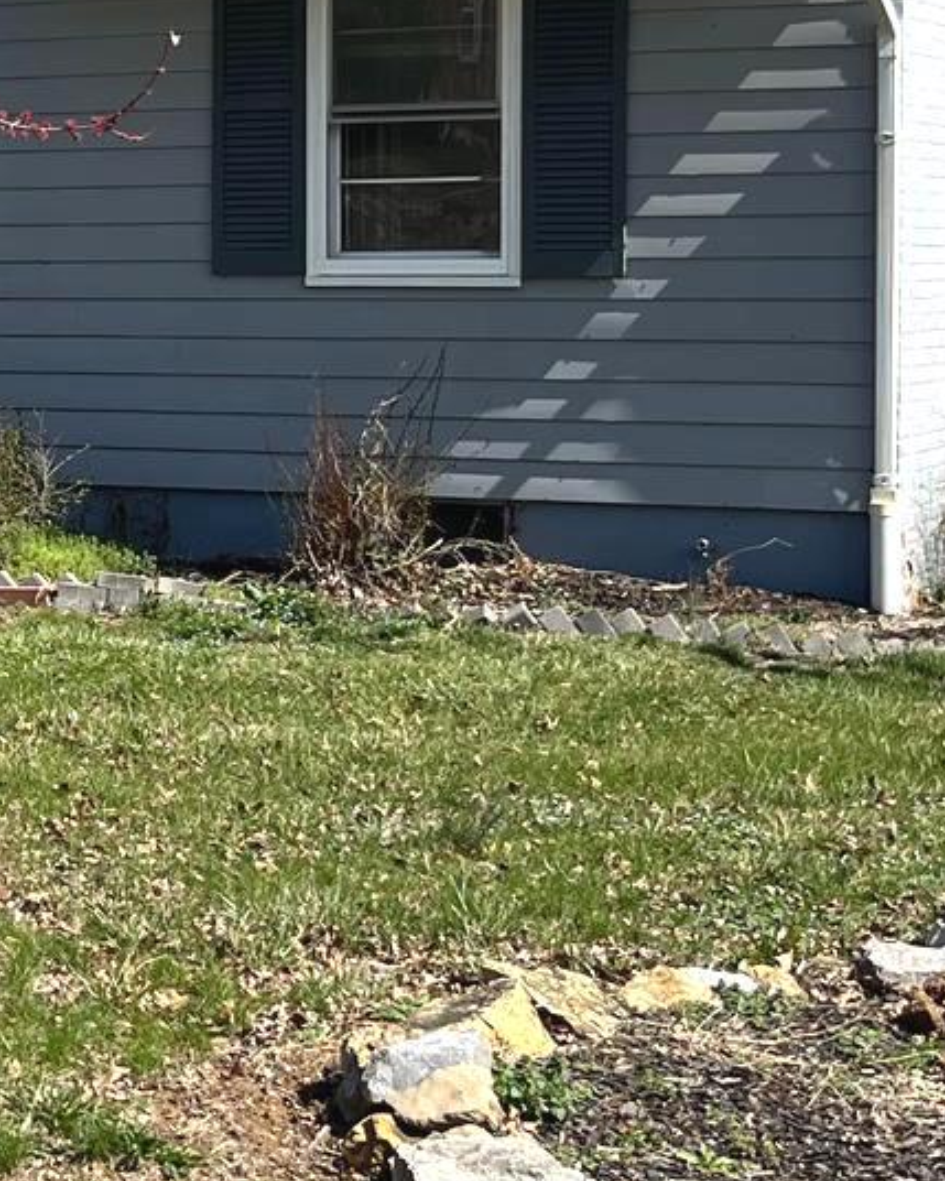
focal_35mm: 97
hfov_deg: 14.8
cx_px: -460
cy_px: 324
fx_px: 3390
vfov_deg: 19.6
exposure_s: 1/3135
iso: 50
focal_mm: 5.1
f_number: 1.6
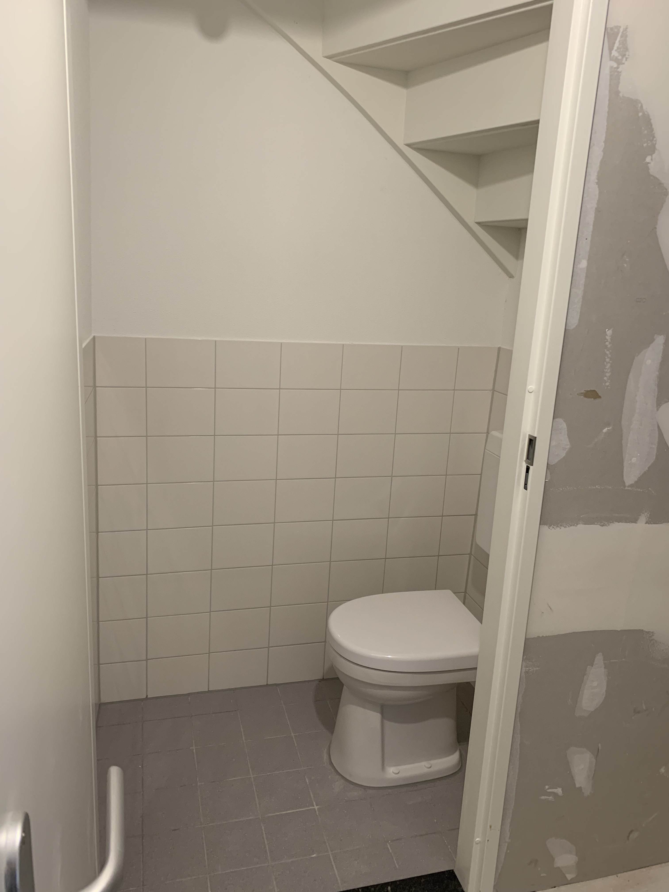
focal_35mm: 26
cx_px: 334
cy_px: 446
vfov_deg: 67.3
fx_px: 670
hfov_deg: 53.1
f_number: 1.8
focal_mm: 4.25
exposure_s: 1/49
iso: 100
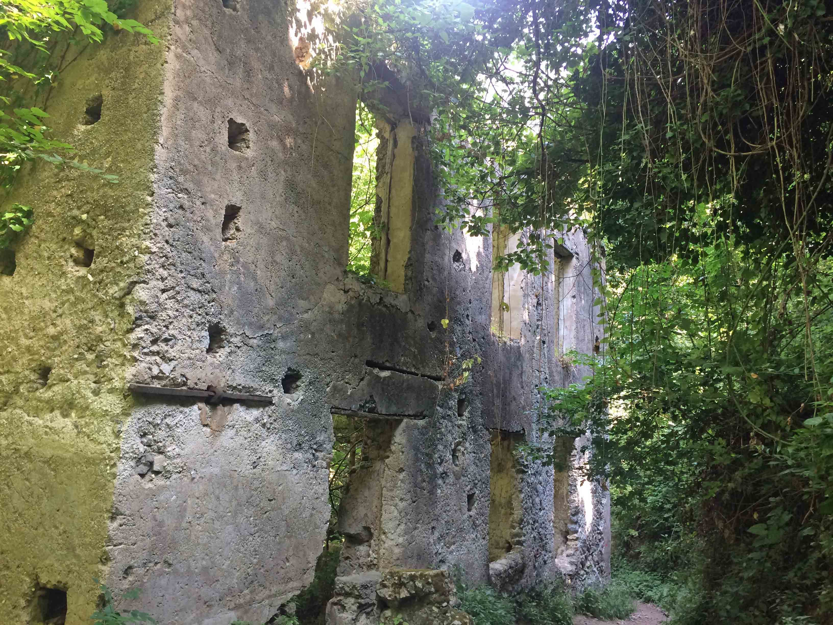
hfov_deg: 61.7
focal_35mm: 29
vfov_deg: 48.2
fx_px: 698
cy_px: 312
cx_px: 416
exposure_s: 1/33
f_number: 2.2
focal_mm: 4.15
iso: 40
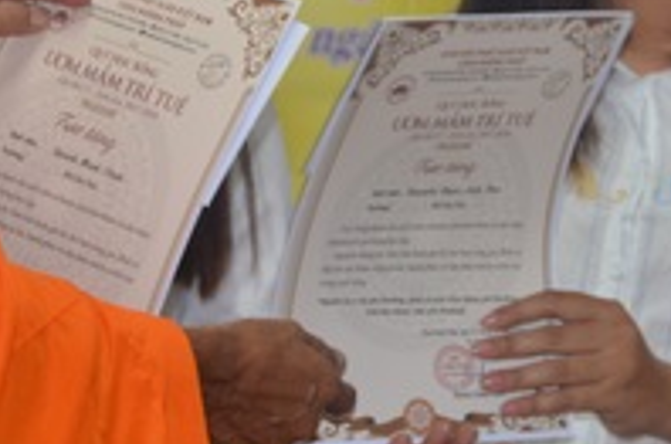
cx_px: 607
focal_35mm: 173
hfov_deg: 11.8
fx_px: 3210
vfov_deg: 7.8
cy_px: -83
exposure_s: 1/60
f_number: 5
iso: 800
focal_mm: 35
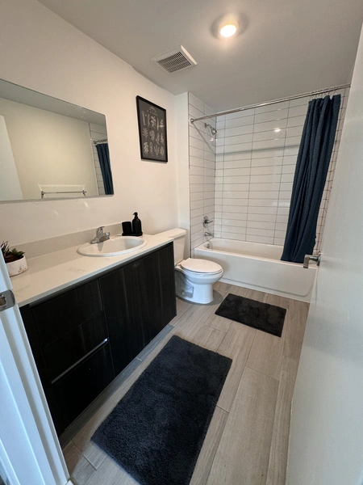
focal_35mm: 14
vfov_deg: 102.1
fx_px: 196
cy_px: 242
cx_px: 182
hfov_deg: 85.7
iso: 200
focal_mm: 2.22
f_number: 2.2
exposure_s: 1/60
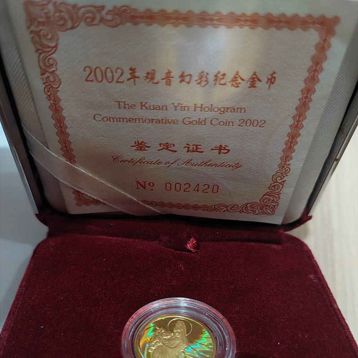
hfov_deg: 51.1
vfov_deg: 50.3
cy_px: 234
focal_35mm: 32
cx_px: 179
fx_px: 374
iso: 3200
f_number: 1.9
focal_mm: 5.52
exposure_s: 1/33
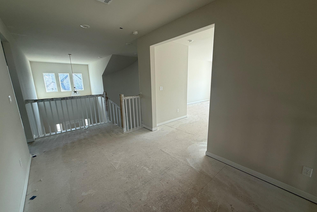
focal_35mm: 15
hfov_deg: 100.4
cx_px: 161
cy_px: 110
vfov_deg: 77.3
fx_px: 132
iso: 50
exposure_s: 1/99
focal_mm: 2.22
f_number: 2.2
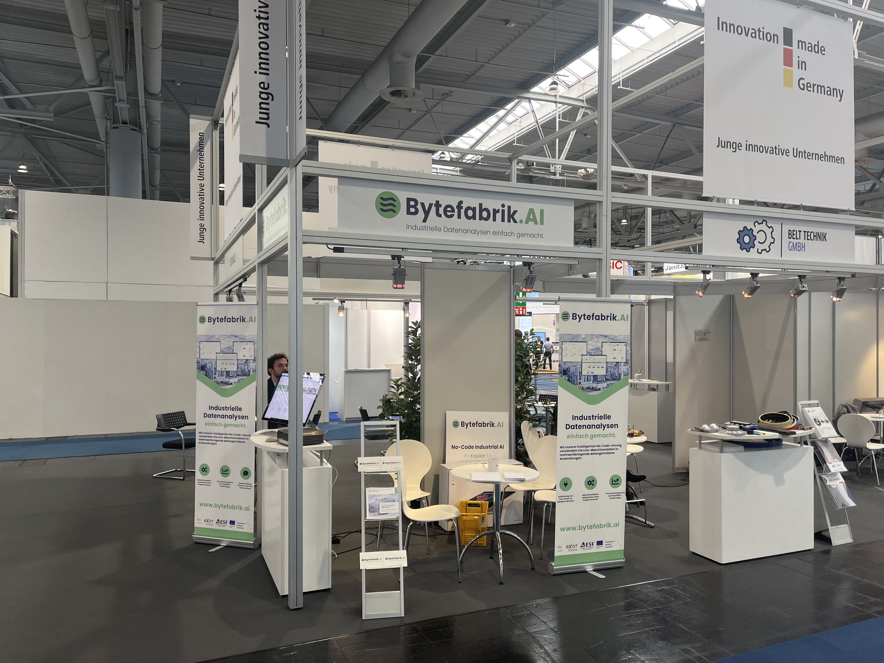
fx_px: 664
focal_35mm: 26
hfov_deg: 67.3
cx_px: 442
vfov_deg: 53.1
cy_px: 332
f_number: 1.6
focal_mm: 5.1
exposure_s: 1/100
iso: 80
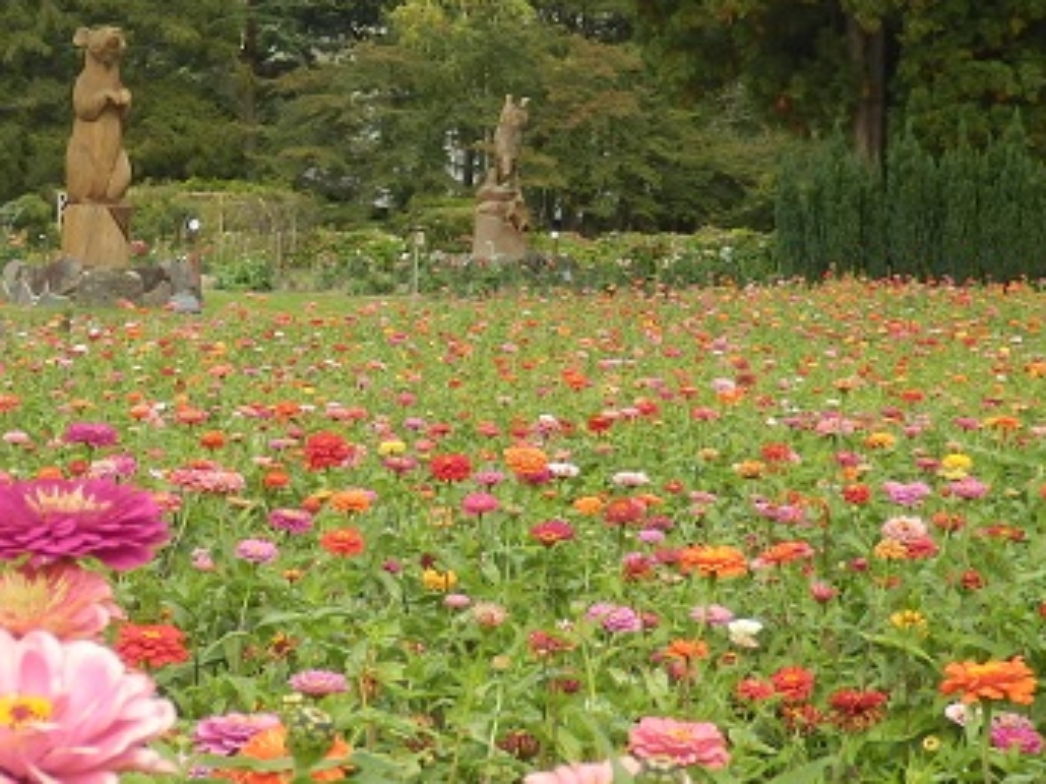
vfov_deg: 13.8
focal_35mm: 107
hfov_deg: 18.2
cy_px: 366
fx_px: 3232
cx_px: 152
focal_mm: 8.9
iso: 80
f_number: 4
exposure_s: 1/125
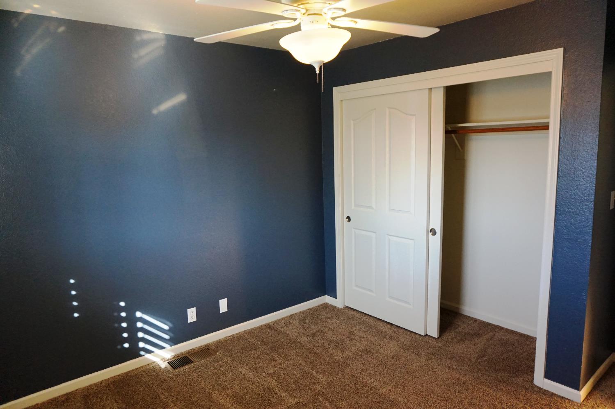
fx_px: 410
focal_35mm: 24
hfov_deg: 73.8
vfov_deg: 53.1
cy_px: 204
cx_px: 308
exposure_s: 1/160
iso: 1250
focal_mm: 16
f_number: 4
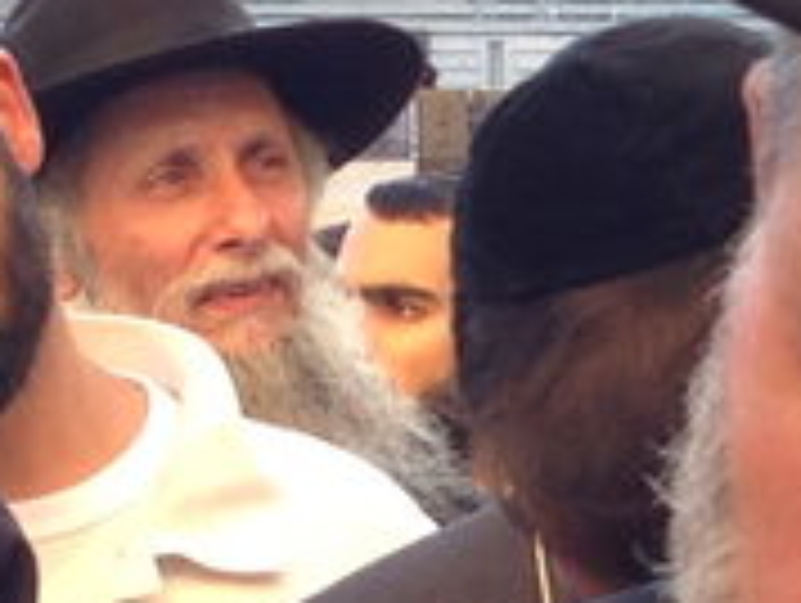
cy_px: 688
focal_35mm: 259
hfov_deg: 7.6
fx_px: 6001
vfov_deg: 5.7
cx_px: 1030
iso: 50
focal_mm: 4.13
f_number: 2.4
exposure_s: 1/135
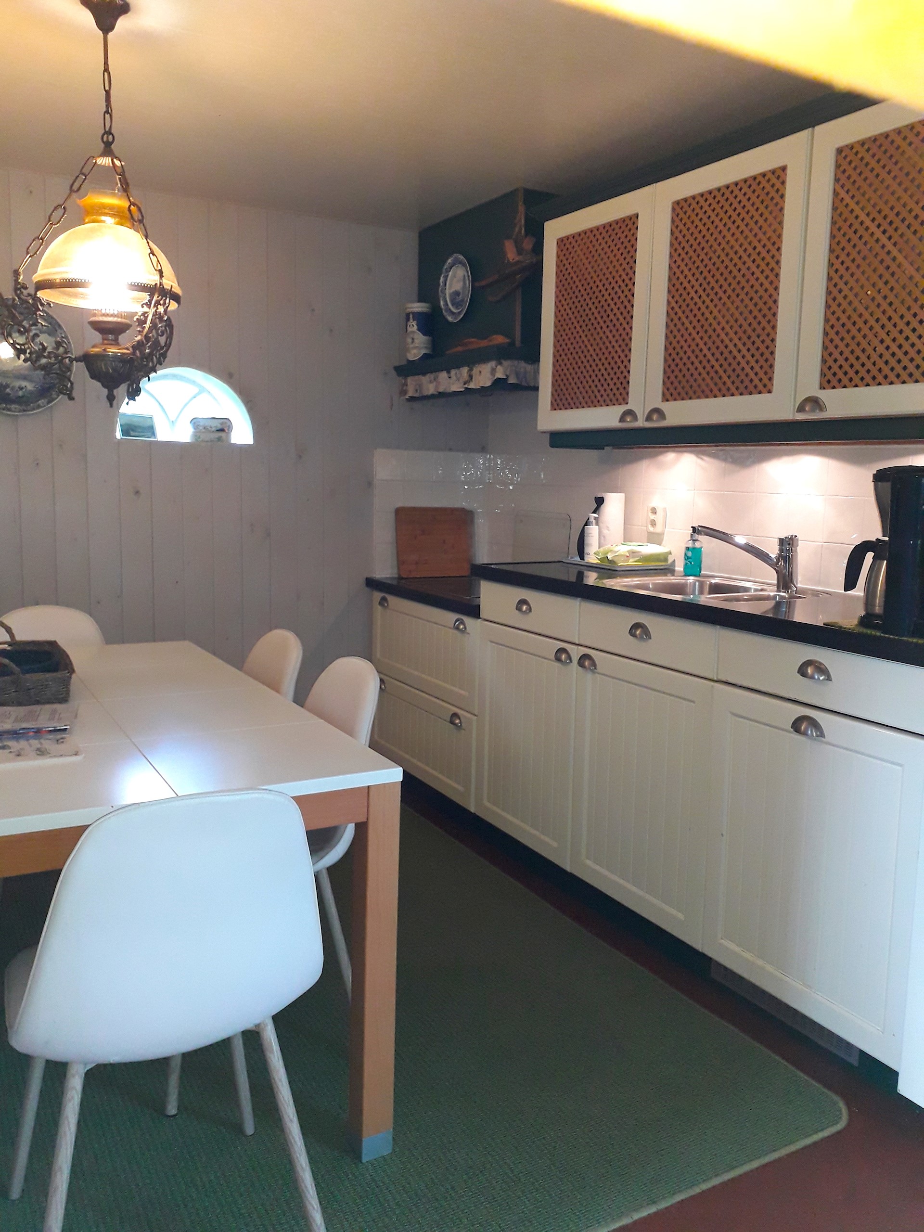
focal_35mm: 27
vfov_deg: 65.3
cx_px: 462
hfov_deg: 51.4
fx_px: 961
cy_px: 616
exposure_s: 1/50
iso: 160
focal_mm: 3.6
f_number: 1.9
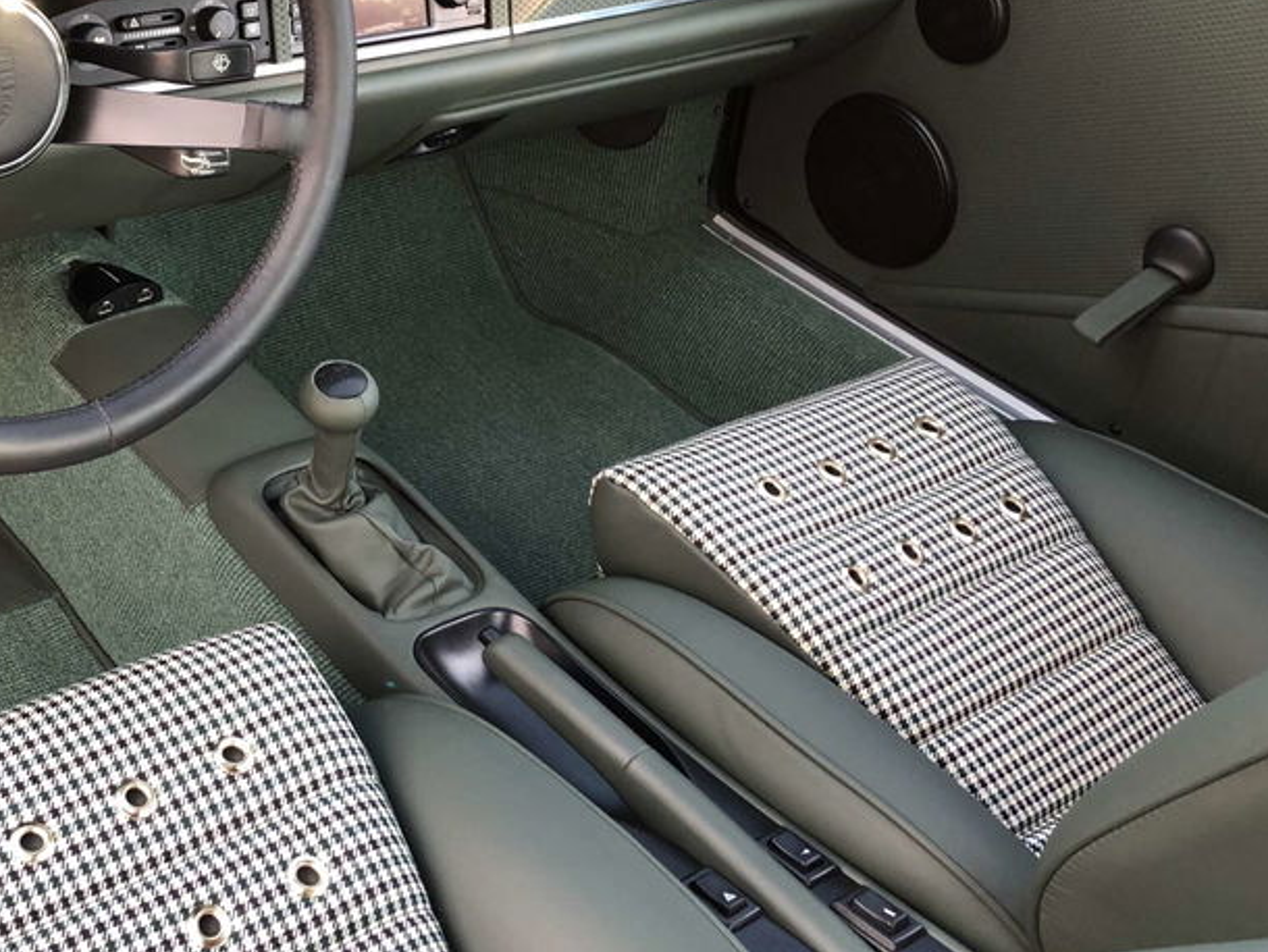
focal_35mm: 47
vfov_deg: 30.7
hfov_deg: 38.8
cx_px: 247
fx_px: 1722
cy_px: 339
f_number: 1.8
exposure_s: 1/40
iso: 25
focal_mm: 3.99
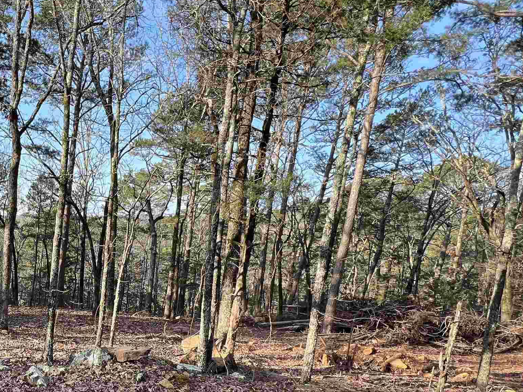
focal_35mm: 26
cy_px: 295
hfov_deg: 58.7
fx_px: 393
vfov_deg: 50.8
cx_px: 64
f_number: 1.8
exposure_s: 1/240
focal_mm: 1.57
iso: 32
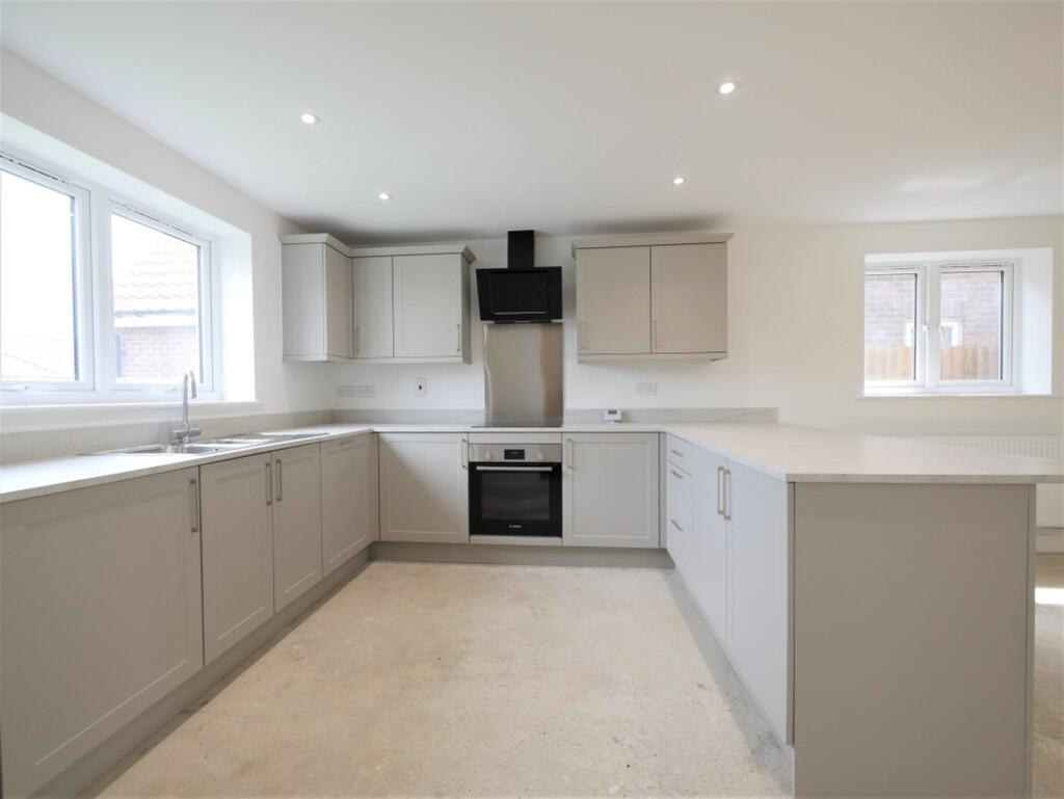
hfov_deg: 102.0
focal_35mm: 14
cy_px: 400
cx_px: 532
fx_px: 431
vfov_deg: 85.7
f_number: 4
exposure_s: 1/60
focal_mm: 7
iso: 200
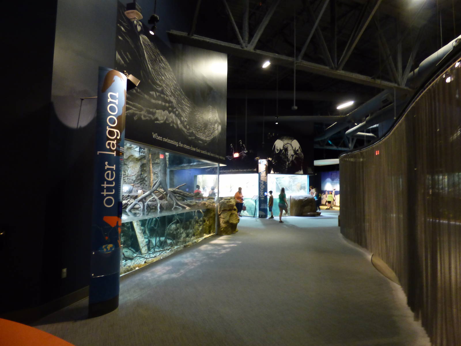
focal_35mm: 20
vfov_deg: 66.0
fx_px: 266
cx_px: 230
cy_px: 173
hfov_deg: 81.7
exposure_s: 1/8
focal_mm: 3.58
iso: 800
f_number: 2.8
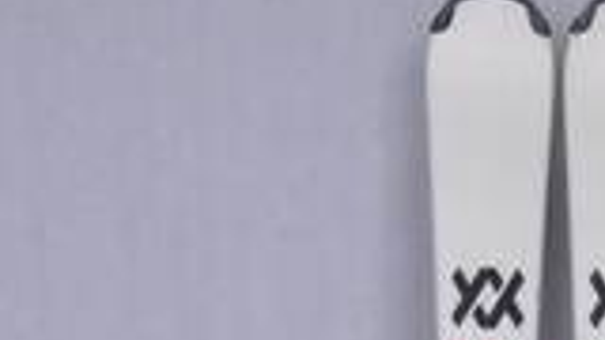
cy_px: 827
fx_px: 1700
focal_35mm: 106
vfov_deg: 10.0
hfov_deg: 19.8
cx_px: 550
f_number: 9.5
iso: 3200
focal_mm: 24
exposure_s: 1/125
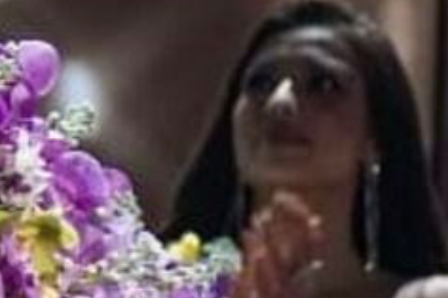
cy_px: 62
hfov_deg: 1.2
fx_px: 20618
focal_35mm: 1658
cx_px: -380
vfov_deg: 0.8
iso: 1600
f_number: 5.6
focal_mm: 280
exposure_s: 1/125
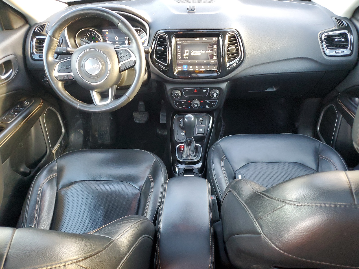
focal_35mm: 26
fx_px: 270
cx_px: 180
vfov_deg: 53.1
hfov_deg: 67.3
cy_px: 134
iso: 213
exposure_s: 1/60.2
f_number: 1.5
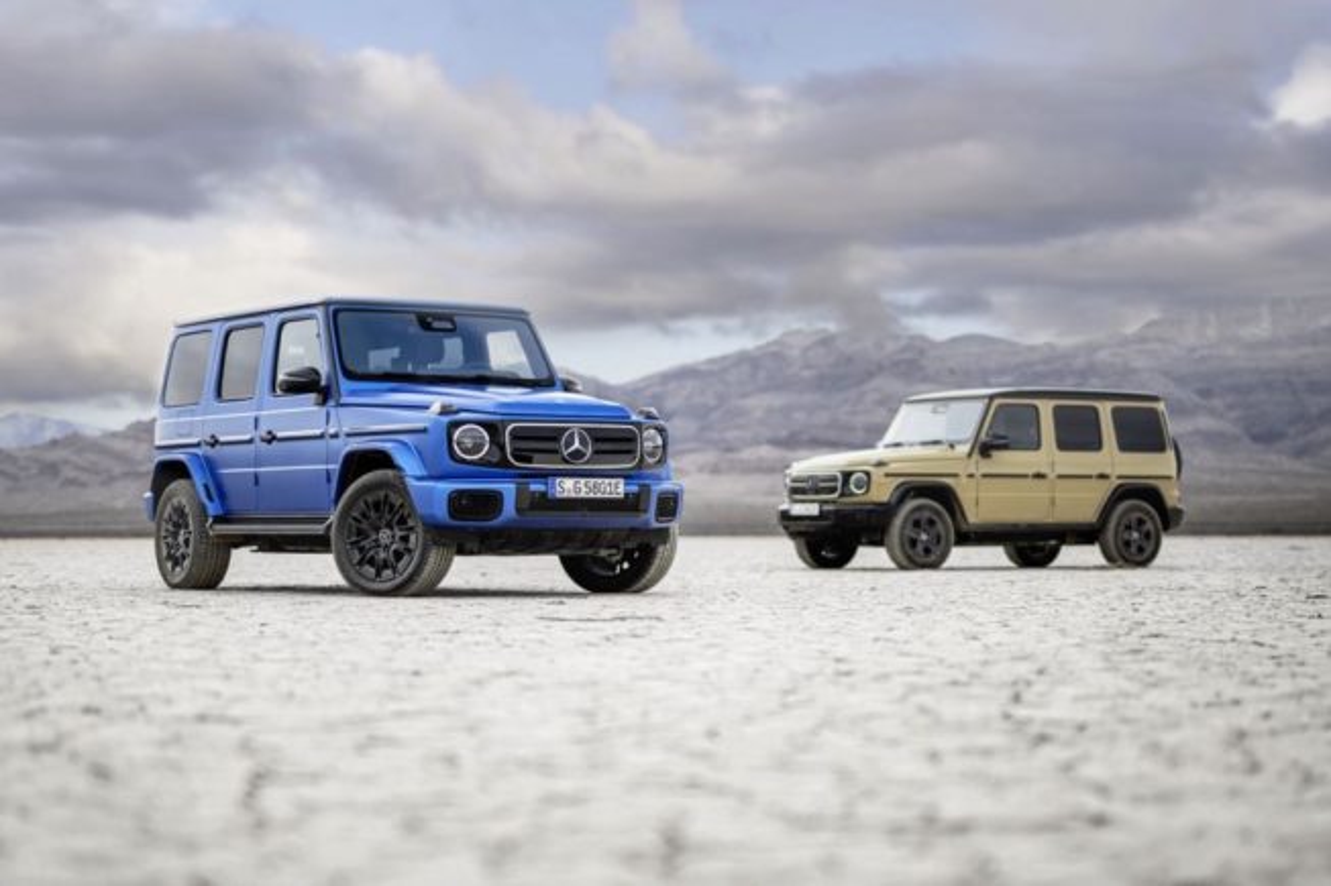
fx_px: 1848
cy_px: 443
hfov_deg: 39.6
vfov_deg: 27.0
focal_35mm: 50
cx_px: 666
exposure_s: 1/1250
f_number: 1.2
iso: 64
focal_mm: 50
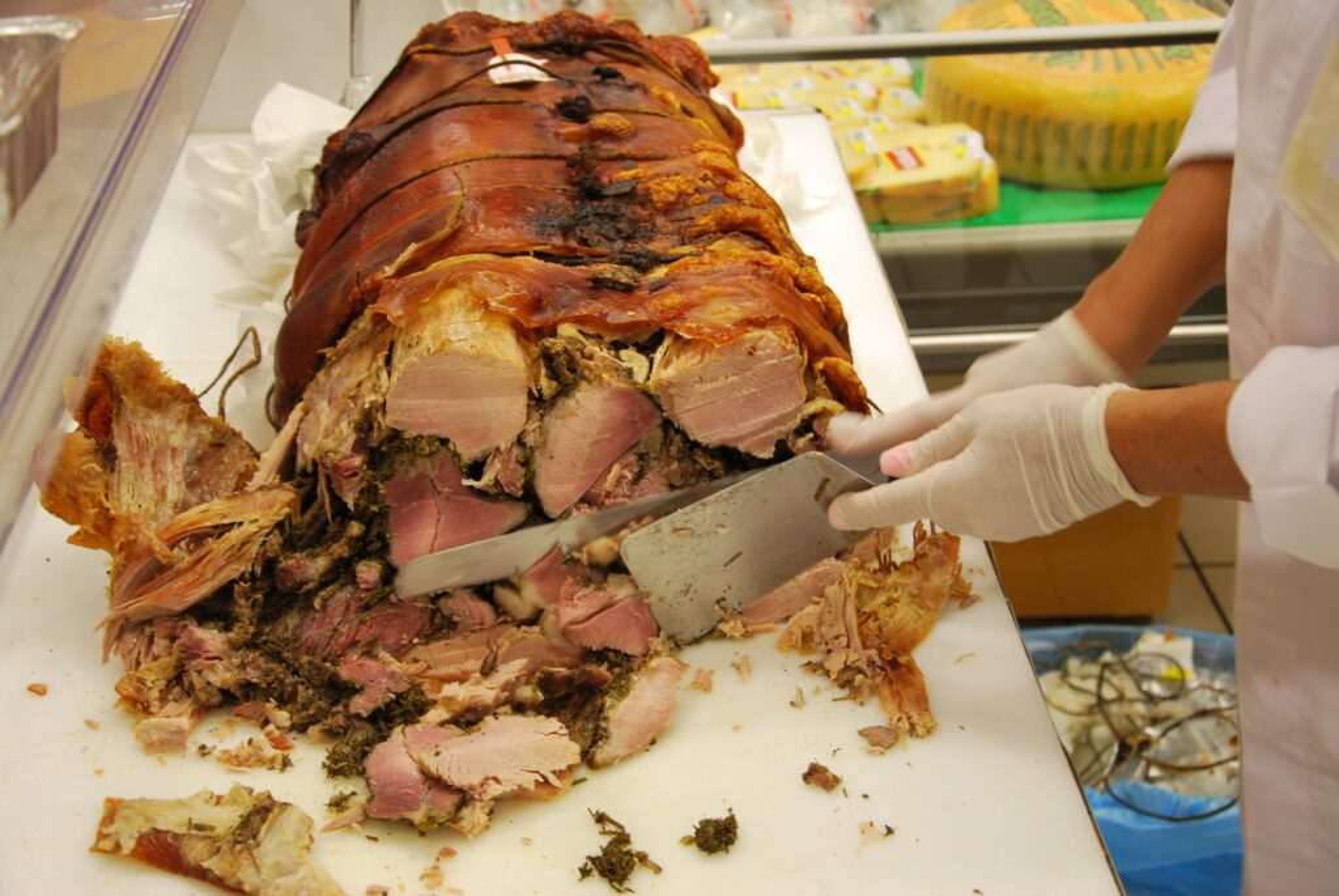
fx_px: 1955
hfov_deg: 37.8
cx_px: 670
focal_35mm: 52
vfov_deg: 25.8
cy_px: 448
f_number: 4.5
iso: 200
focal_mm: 35
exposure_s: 1/30
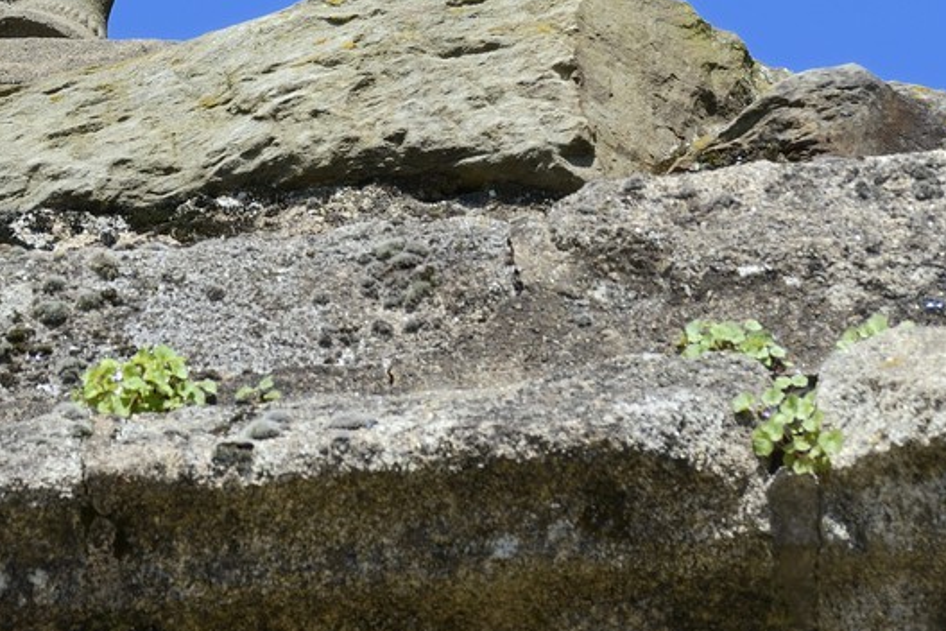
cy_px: -690
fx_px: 15923
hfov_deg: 3.4
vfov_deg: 2.3
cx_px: 288
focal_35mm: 606
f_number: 10
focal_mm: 200
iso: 200
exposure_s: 1/250
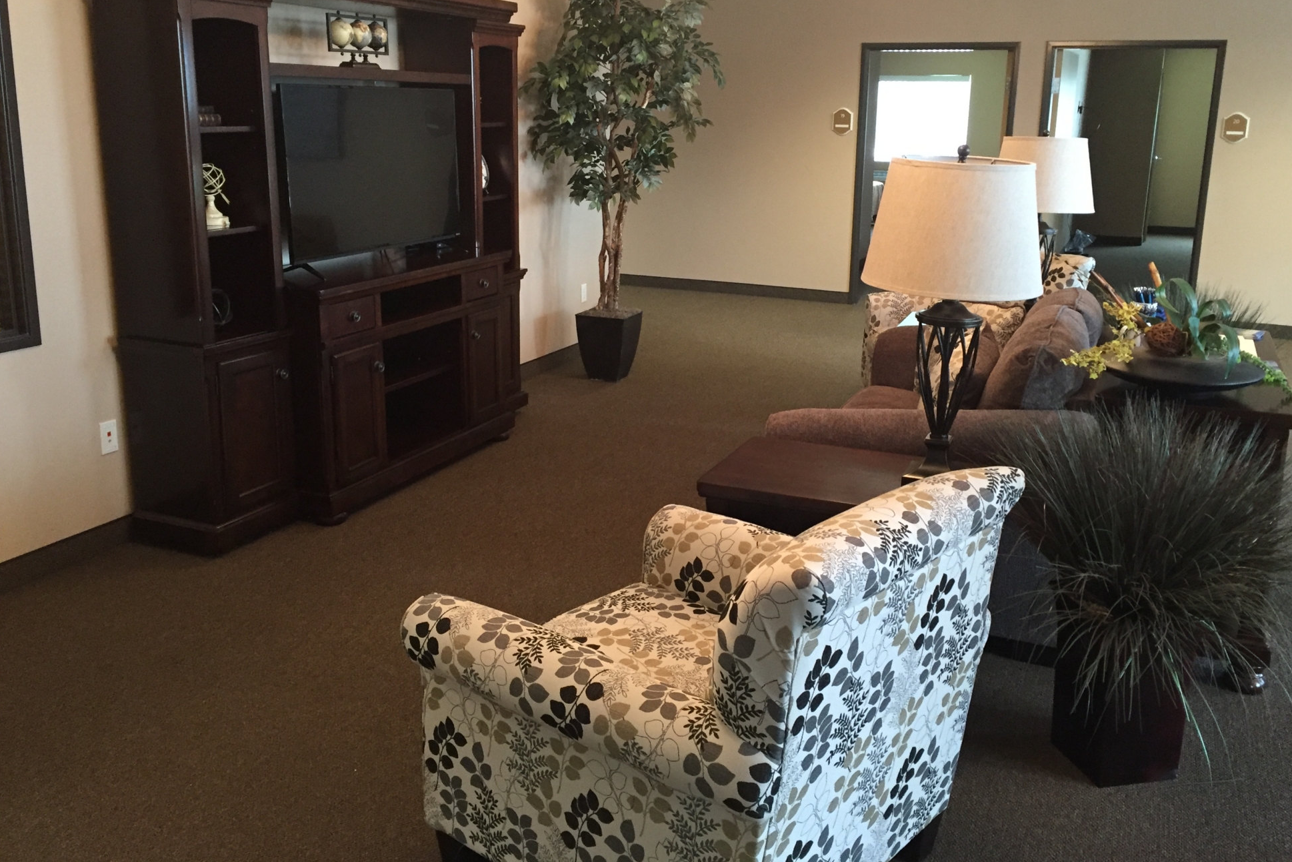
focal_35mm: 32
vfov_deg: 41.0
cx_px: 684
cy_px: 373
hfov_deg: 58.7
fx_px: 1148
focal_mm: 4.15
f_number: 2.2
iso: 200
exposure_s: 1/30
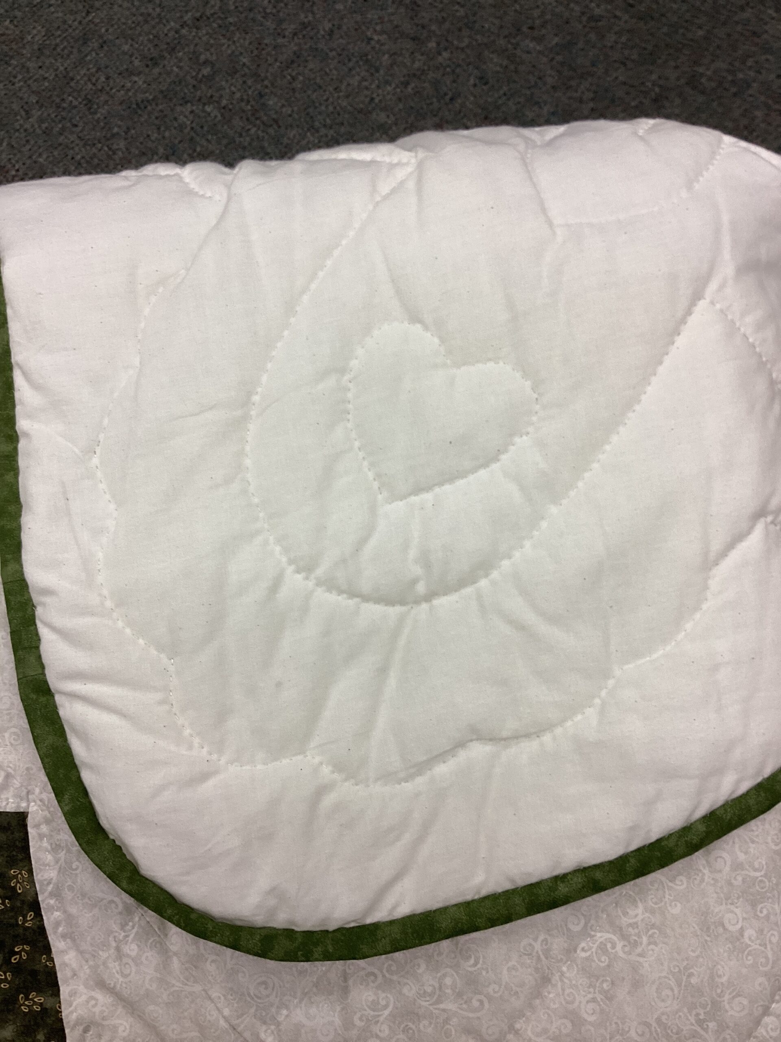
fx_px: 933
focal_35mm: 31
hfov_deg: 45.4
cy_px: 521
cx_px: 390
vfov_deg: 58.4
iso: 80
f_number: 2.4
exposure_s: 1/120
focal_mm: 3.3
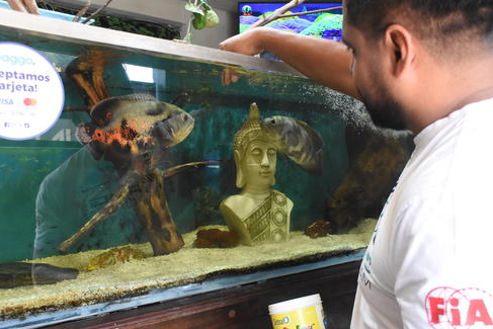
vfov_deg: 36.0
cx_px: 252
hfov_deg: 51.9
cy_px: 167
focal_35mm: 37
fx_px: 507
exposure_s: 1/100
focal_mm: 24
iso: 3200
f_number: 8
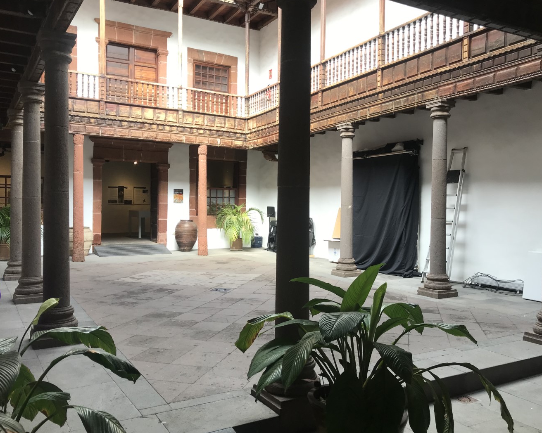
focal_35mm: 30
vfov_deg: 48.5
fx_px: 481
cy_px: 220
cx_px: 282
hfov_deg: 58.8
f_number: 1.8
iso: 20
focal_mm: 3.99
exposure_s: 1/106
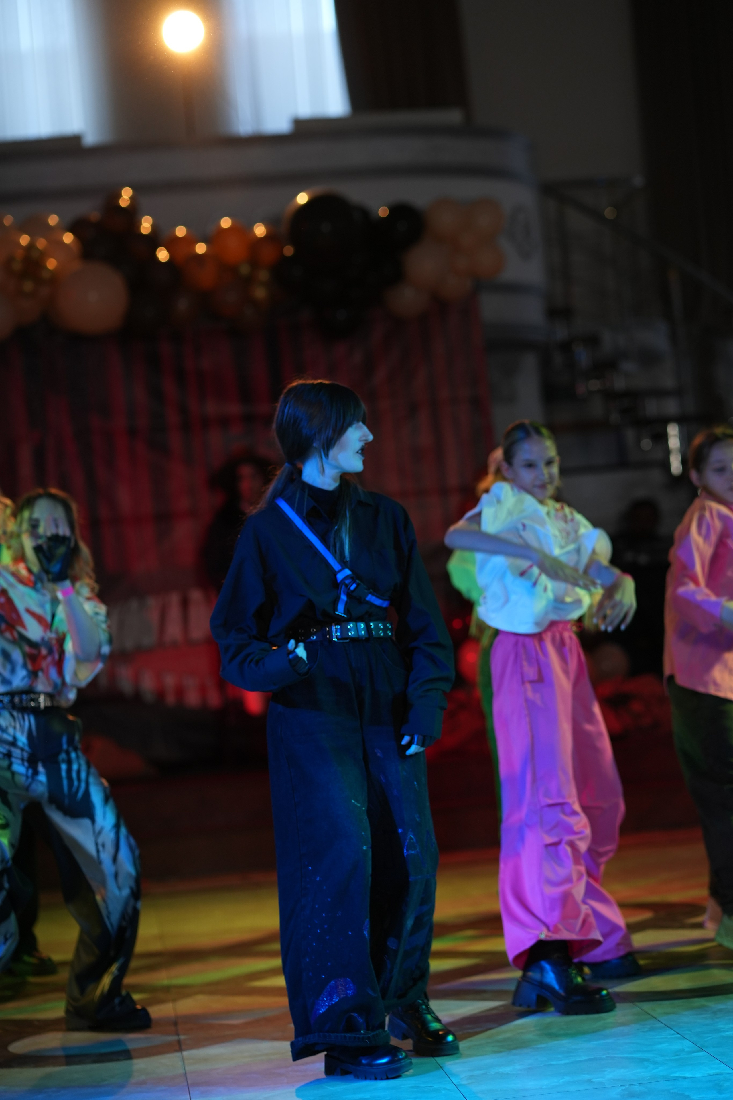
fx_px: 2596
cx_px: 366
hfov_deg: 16.1
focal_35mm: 85
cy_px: 550
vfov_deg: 23.9
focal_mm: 85
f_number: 2.2
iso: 800
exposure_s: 1/400
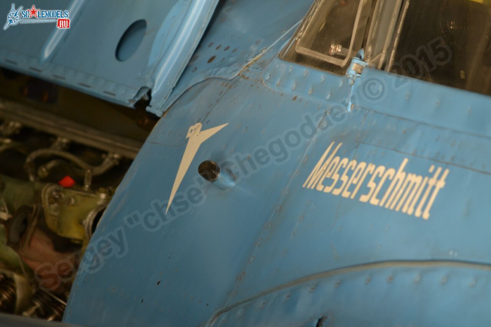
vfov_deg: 3.5
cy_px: 164
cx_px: 246
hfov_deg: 5.3
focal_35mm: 390
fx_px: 5318
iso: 320
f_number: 5.6
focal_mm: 260
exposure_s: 1/125
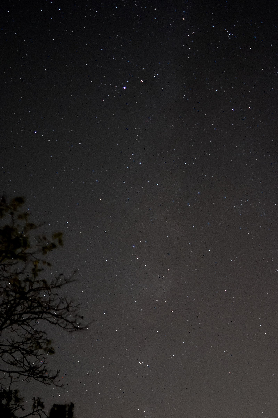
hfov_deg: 31.9
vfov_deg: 46.4
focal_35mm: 42
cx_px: 139
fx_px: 486
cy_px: 209
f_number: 3.5
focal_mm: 28
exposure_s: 20
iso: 1600
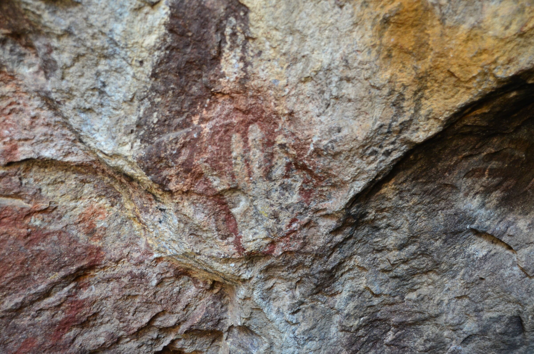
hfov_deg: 43.7
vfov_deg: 29.7
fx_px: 666
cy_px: 177
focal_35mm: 45
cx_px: 267
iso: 800
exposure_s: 1/50
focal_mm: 30
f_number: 5.6
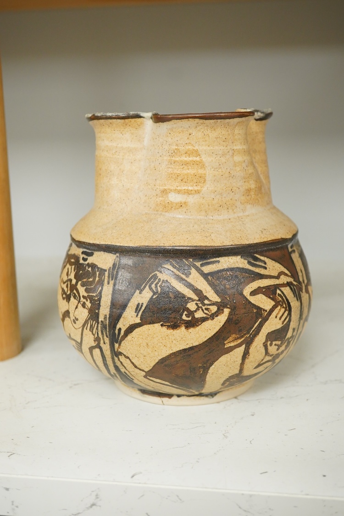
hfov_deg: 29.9
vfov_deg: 43.6
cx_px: 172
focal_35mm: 45
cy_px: 258
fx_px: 645
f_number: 7.1
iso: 2500
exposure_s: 1/160
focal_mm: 30
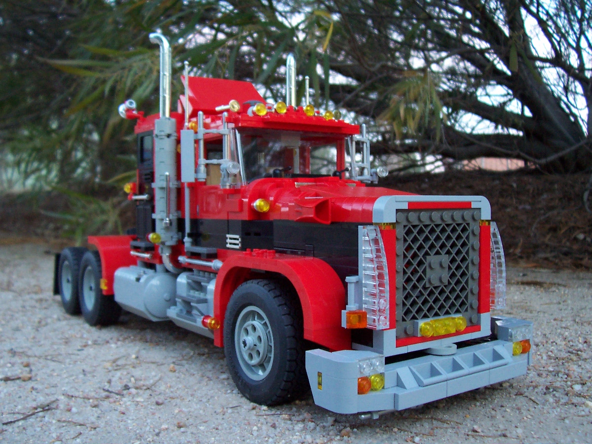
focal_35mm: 37
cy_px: 222
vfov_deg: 38.7
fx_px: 633
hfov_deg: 50.1
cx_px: 296
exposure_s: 1/8
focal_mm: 5.6
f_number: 2.8
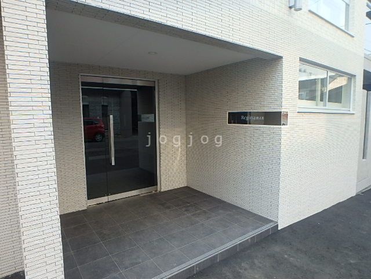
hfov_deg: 79.0
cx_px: 186
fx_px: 225
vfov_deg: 63.4
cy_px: 140
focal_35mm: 21
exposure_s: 1/125
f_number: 3.5
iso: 125
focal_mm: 3.7
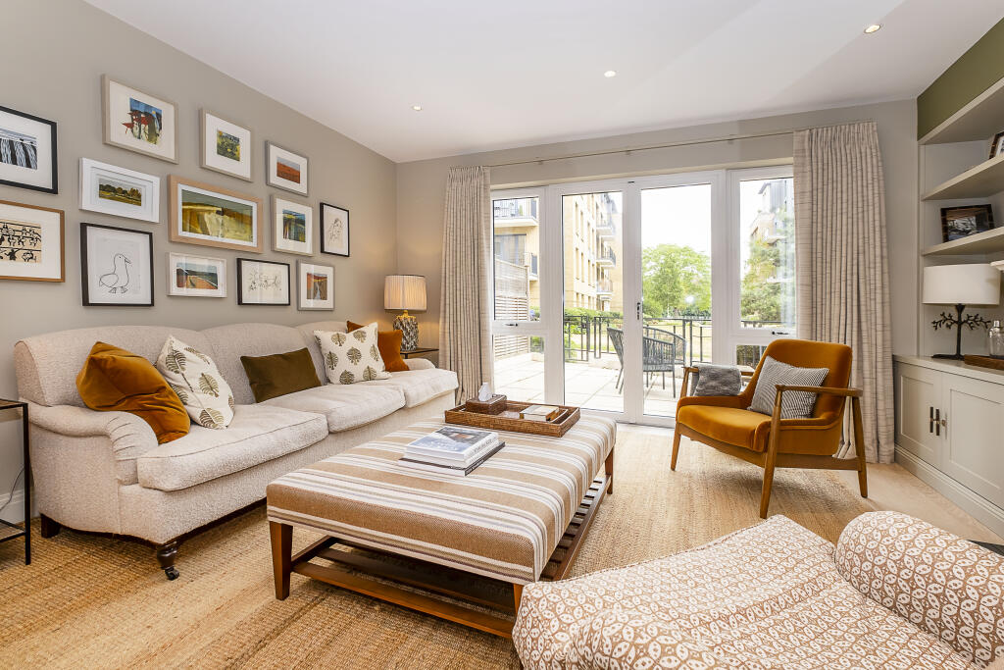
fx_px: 418
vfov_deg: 77.3
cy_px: 335
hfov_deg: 100.4
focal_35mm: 15
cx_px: 502
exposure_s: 1/35
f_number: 7.1
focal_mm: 10
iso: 250
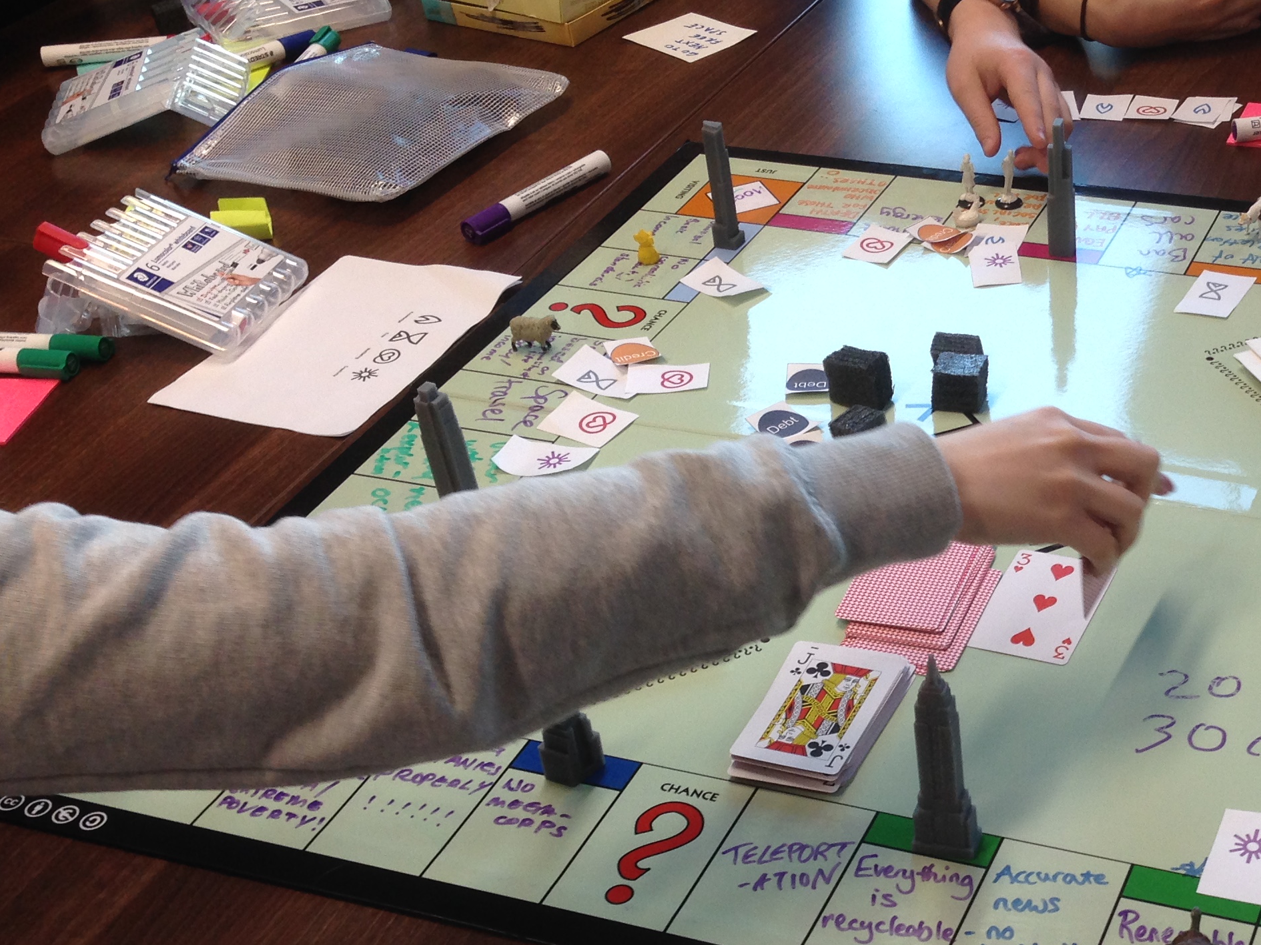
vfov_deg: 25.6
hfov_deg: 32.9
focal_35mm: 57
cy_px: 602
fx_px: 2076
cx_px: 1001
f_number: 2.4
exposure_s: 1/60
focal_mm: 4.12
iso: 64
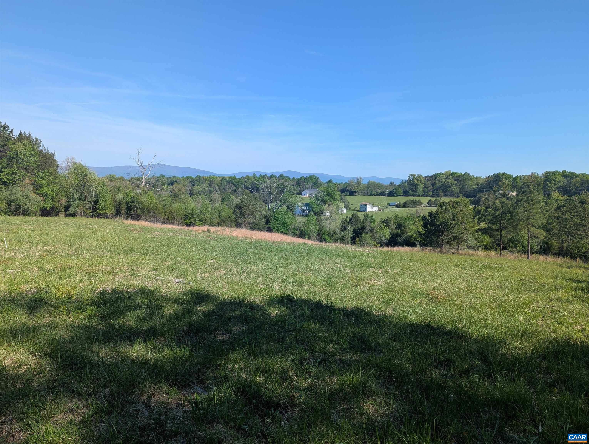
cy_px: 222
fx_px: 409
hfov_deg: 71.5
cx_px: 294
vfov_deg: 56.9
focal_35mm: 24
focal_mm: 6.81
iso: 47
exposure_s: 1/1433
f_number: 1.85
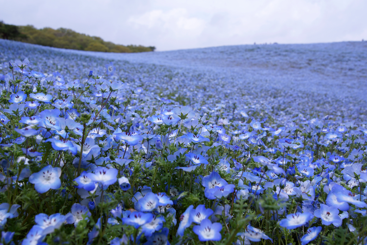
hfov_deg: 53.1
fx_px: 367
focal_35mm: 36
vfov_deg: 36.9
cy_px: 122
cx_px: 184
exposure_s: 1/400
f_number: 8
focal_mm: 24
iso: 100
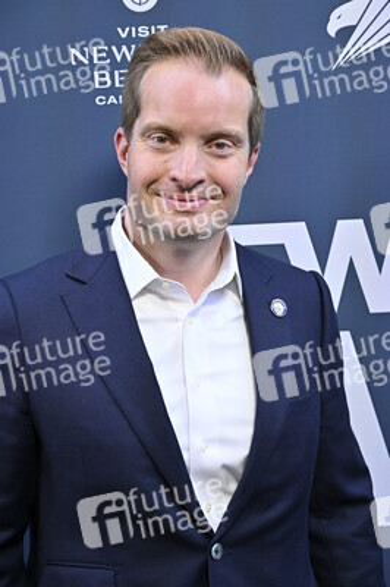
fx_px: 1335
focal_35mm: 82
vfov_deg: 24.8
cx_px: 195
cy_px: 294
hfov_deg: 16.6
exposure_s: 1/320
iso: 1600
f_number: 6.3
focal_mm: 82
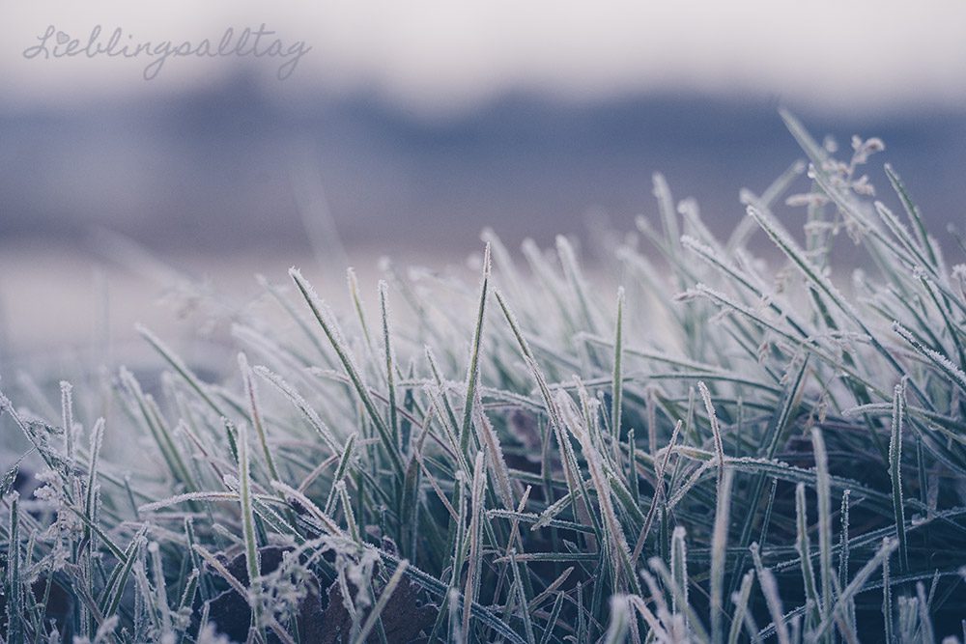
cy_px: 322
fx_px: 4508
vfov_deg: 8.2
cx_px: 483
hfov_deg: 12.2
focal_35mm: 168
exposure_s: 1/200
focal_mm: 168
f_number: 5.6
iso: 1600
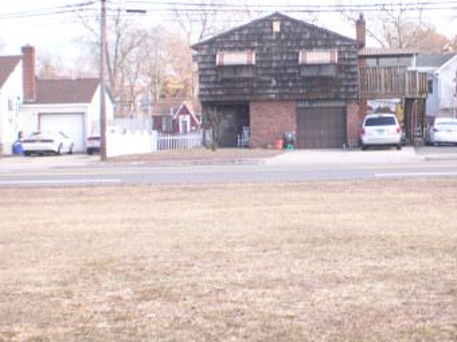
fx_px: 2126
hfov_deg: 12.3
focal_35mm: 161
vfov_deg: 9.2
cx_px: 300
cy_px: 115
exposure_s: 1/86.8
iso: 100
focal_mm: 24
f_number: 4.9
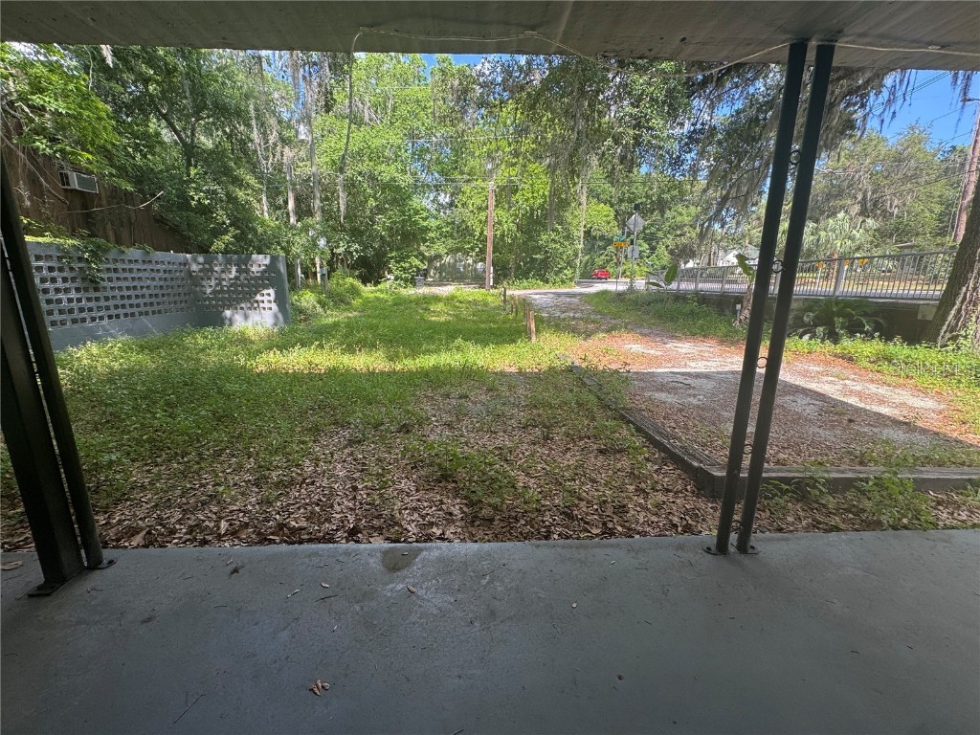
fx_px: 396
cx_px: 490
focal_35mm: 14
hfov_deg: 102.1
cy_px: 368
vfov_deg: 85.7
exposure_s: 1/257
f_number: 2.2
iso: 40
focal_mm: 2.22
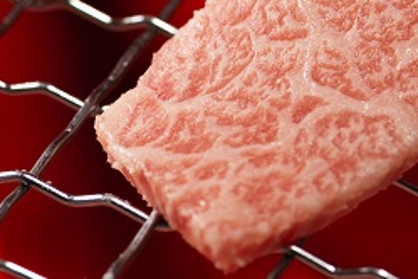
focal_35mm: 338
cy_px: -140
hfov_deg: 6.1
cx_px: 277
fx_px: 3924
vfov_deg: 4.0
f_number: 8
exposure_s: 1/125
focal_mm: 105
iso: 50
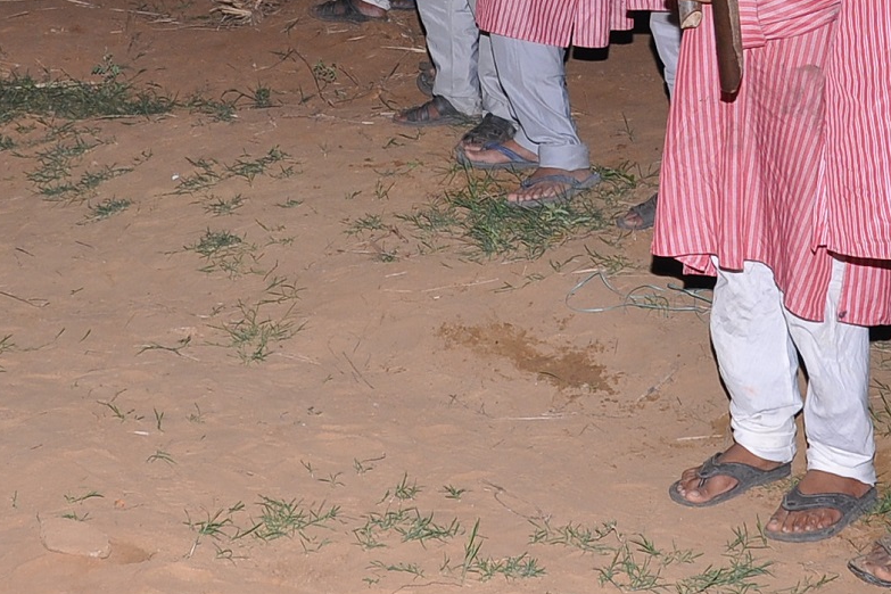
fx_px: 2389
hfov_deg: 21.1
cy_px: -192
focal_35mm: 97
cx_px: 426
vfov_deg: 13.6
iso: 250
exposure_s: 1/125
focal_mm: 21
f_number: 5.6
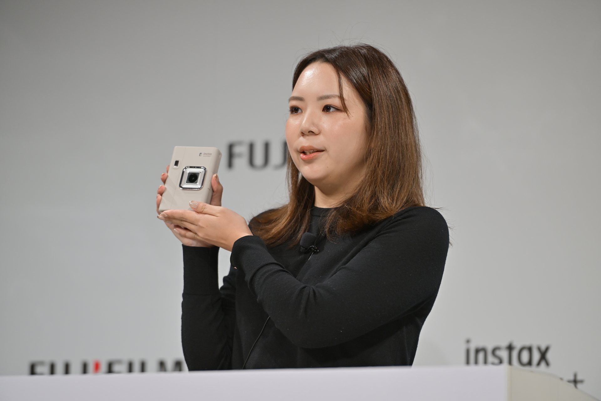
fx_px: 3339
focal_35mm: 200
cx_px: 300
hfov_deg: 10.3
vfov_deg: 6.9
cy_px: 200
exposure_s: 1/200
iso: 400
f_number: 2.8
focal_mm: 200
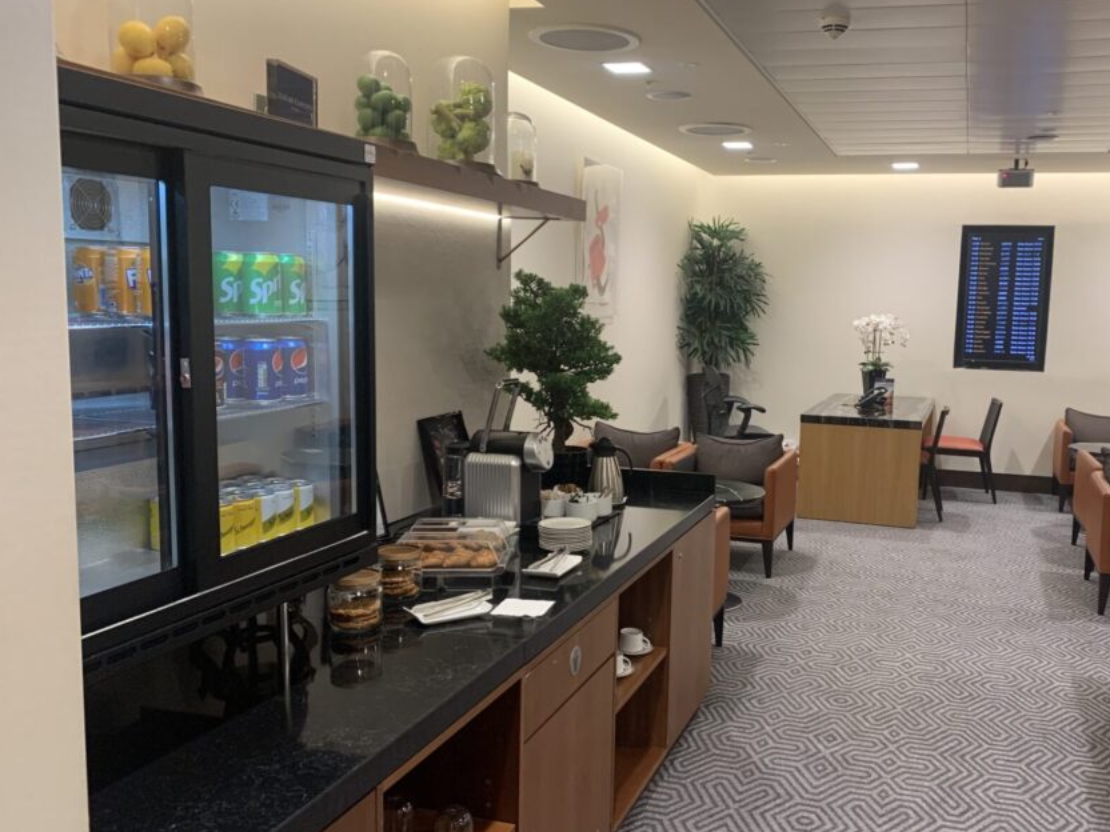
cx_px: 675
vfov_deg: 44.1
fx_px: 1026
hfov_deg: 56.3
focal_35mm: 32
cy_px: 435
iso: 125
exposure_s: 1/54
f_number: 1.8
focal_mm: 4.25
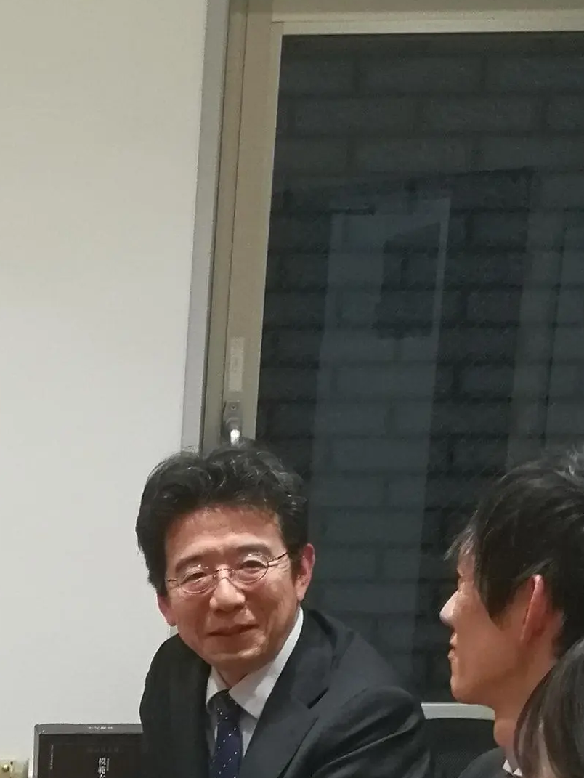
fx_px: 2248
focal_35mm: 100
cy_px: 1074
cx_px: -301
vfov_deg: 18.0
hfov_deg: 13.9
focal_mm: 3.95
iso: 400
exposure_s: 1/120
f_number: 2.2
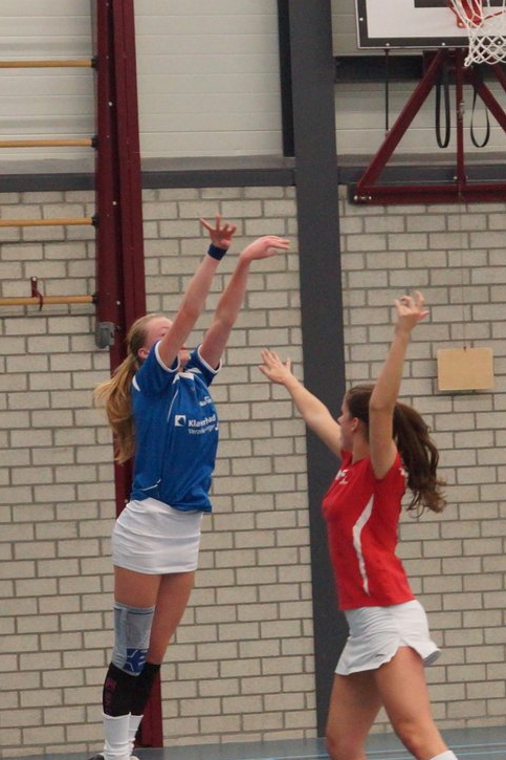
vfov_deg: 19.3
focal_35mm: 106
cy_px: 427
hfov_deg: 12.9
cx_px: 325
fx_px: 2236
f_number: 3.2
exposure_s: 1/250
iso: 1600
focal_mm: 50
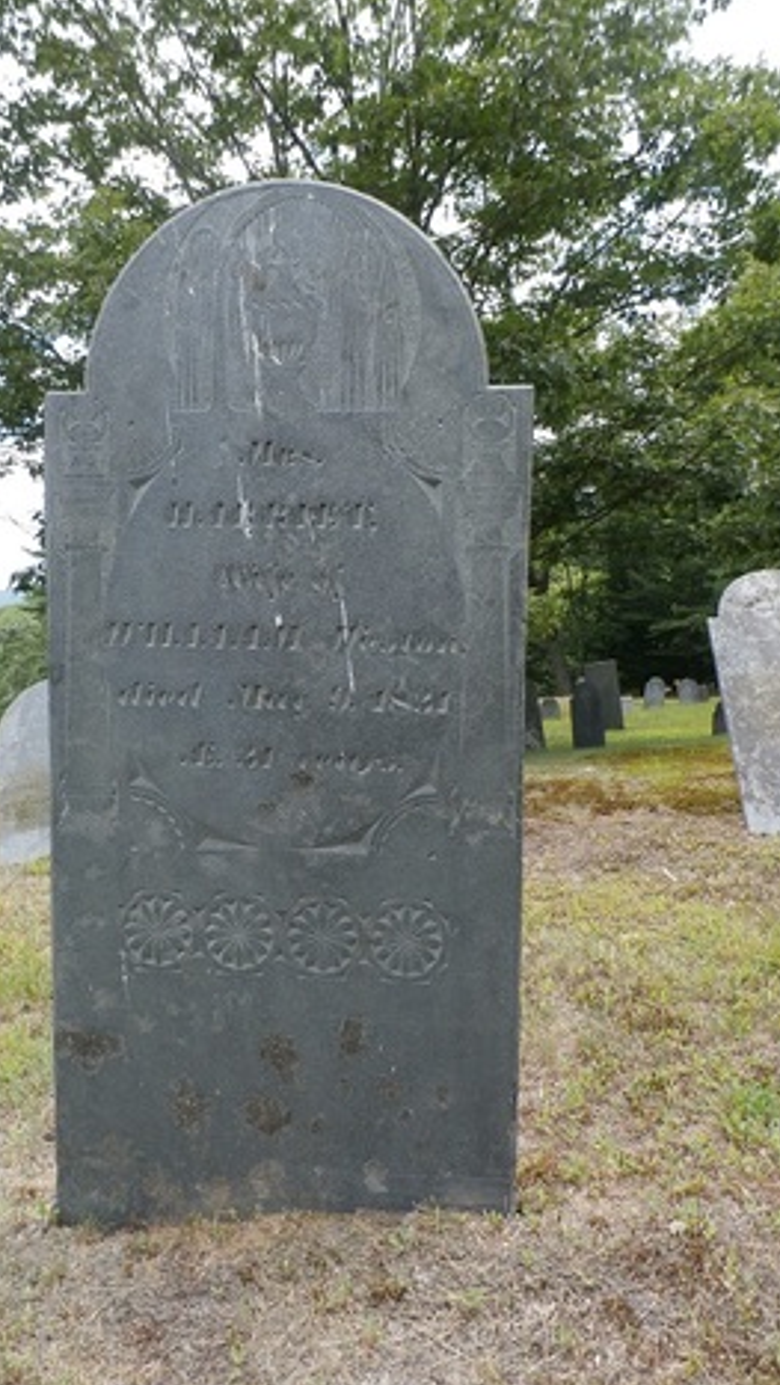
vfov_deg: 67.9
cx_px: 317
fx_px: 1029
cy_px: 703
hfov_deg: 41.4
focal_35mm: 28
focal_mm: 4.5
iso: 100
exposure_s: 1/250
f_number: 3
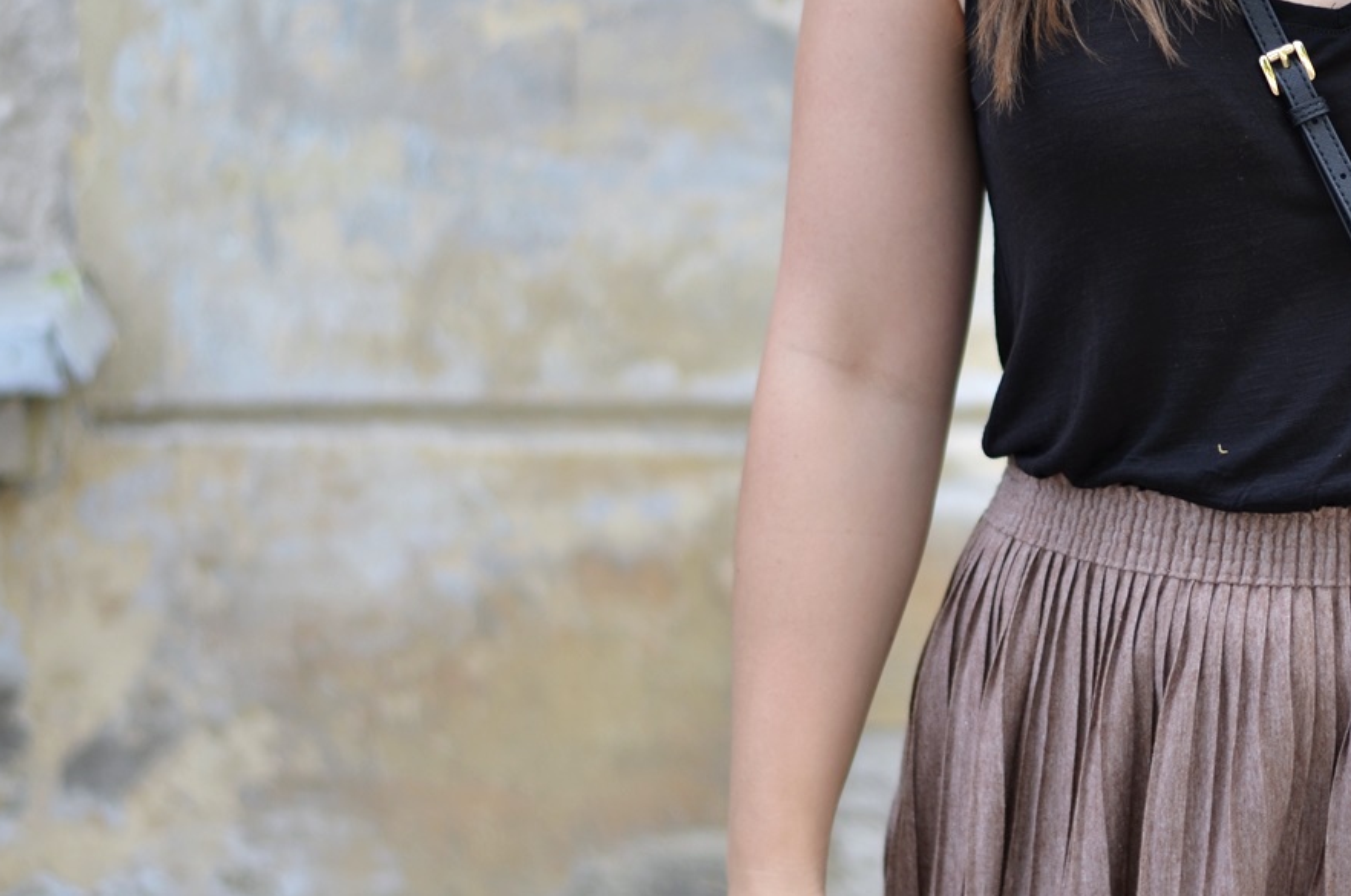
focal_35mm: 136
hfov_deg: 14.9
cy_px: 369
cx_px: 1221
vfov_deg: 10.0
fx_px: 5095
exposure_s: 1/1000
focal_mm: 50
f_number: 1.8
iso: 100
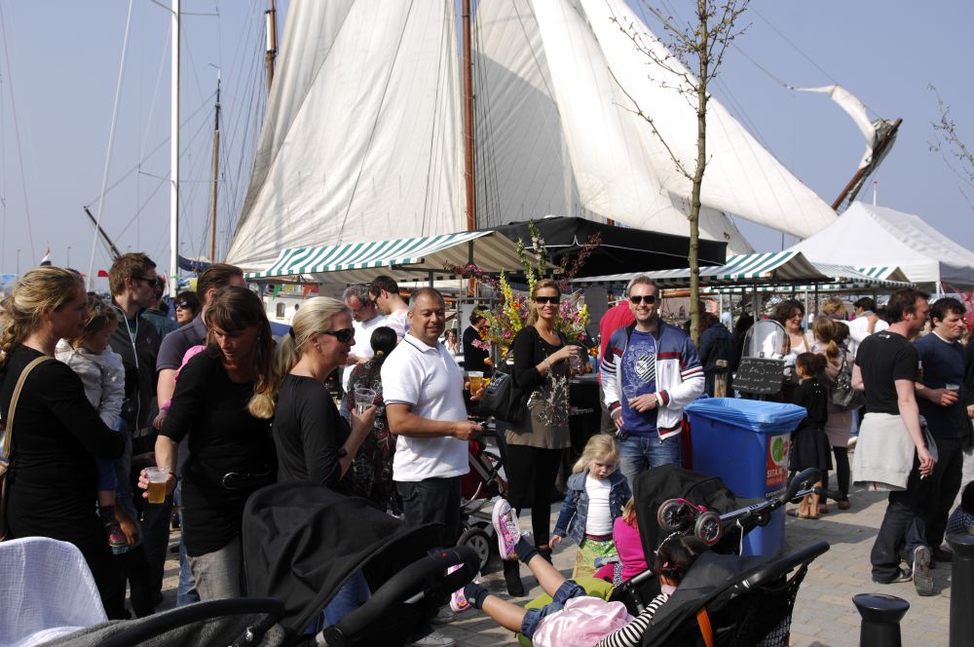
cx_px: 487
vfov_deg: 36.8
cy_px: 324
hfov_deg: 53.2
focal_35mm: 36
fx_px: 973
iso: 100
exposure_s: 1/500
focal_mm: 24
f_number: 5.6
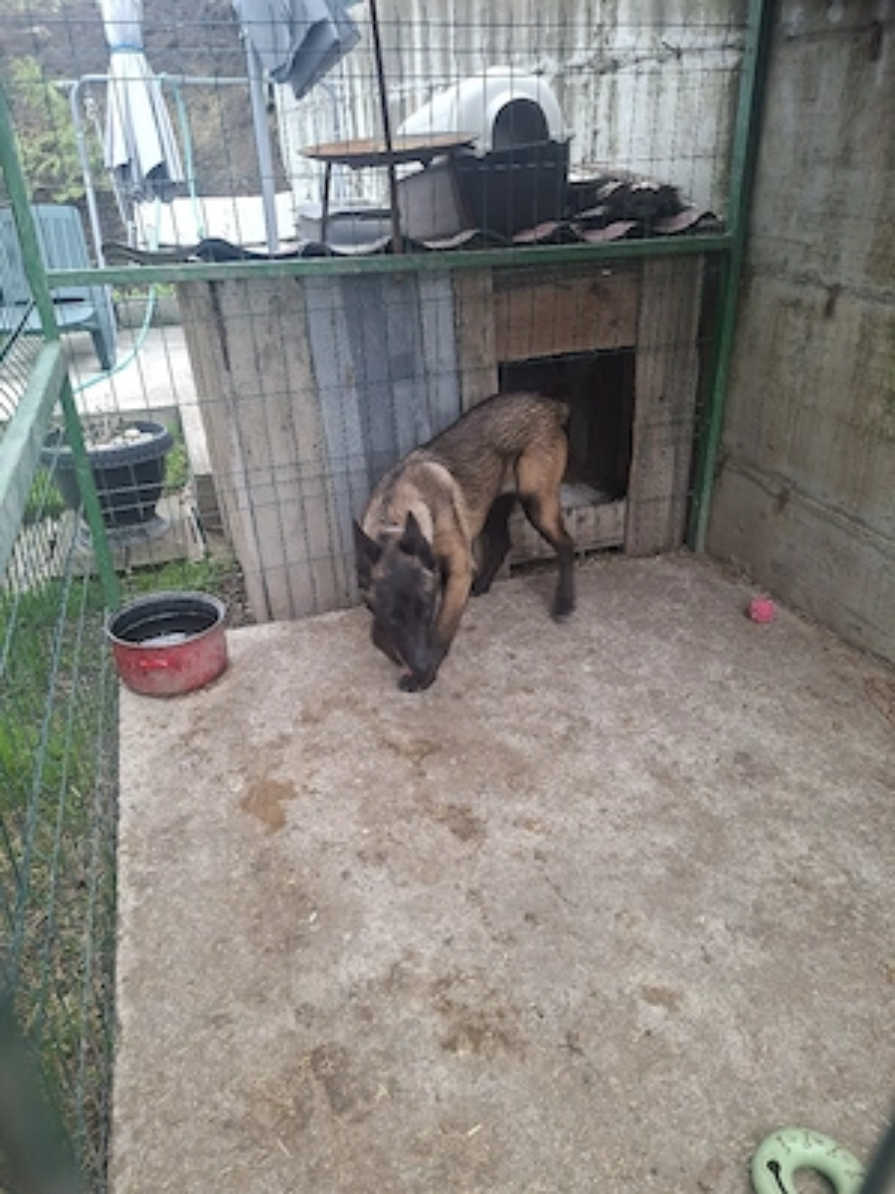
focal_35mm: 23
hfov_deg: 58.9
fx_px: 793
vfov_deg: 73.9
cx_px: 448
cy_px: 597
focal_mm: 5.54
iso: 320
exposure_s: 1/100
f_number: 1.8
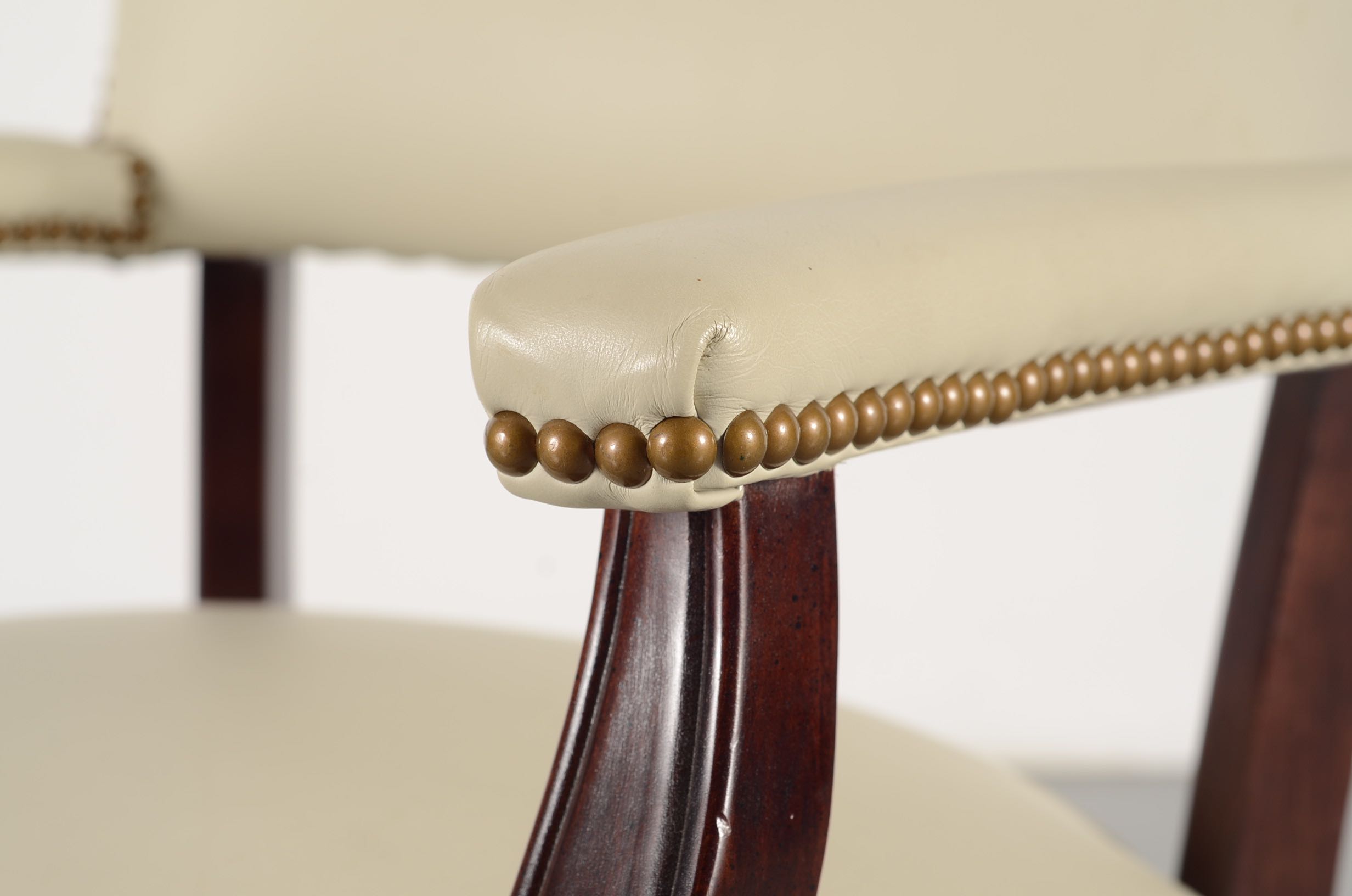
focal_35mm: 75
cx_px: 676
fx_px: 2811
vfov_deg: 18.1
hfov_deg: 27.0
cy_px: 448
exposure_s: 1/125
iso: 100
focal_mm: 50
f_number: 5.6
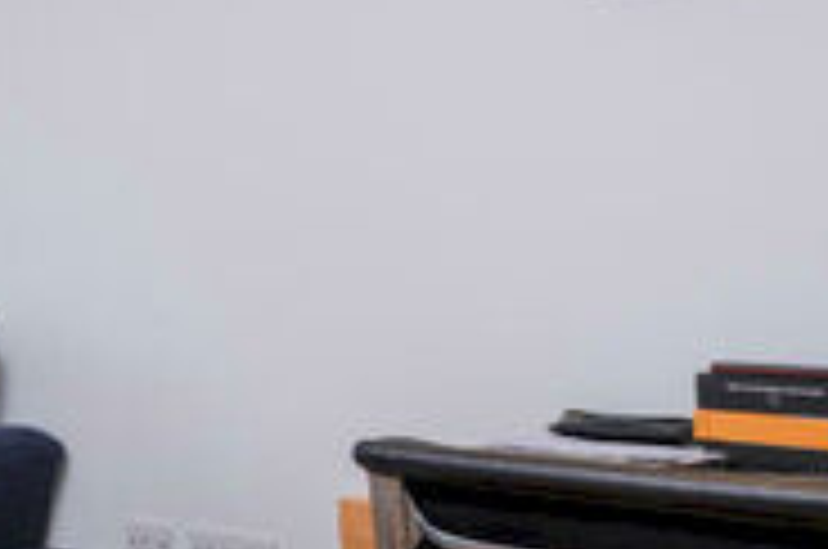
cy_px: 272
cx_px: -612
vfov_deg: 22.2
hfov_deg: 22.2
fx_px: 1401
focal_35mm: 61
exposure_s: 1/10
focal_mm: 16
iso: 100
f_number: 8
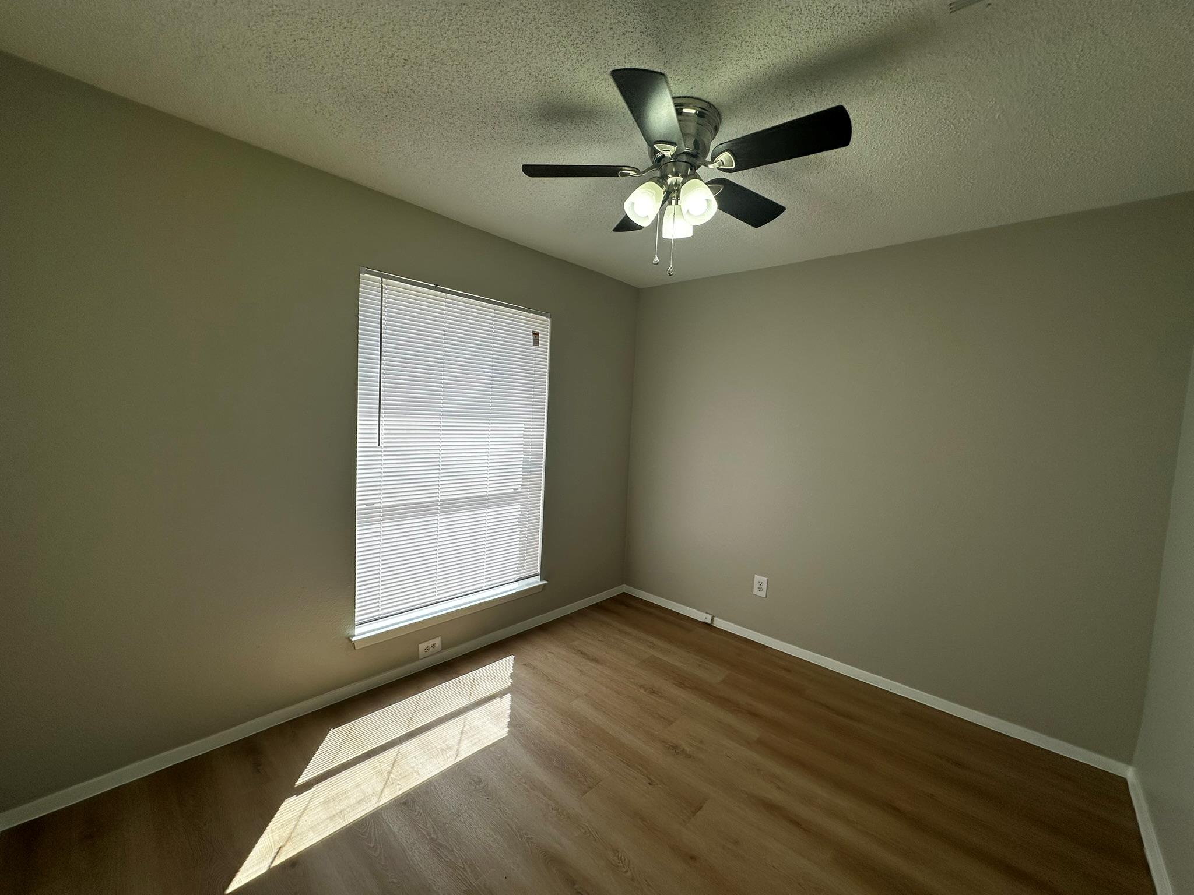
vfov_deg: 85.7
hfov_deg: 102.1
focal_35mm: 14
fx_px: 483
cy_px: 448
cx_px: 597
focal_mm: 2.22
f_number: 2.2
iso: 40
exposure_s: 1/186
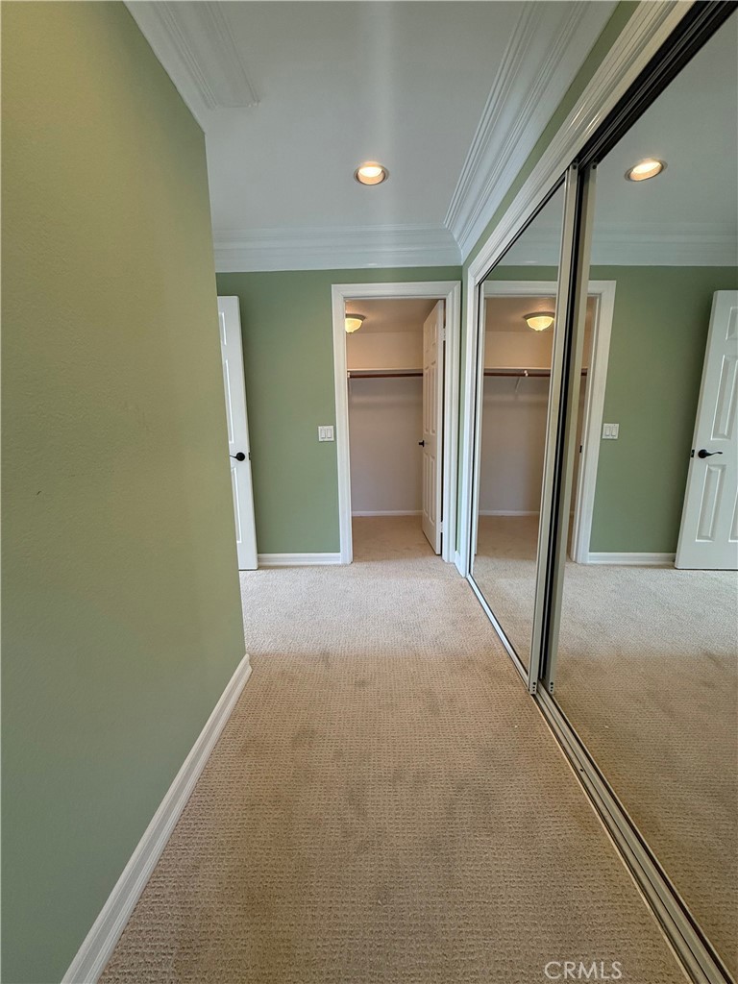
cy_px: 492
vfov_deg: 102.1
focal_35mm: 14
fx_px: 398
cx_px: 369
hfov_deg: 85.7
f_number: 2.2
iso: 200
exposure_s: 1/120
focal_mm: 2.22
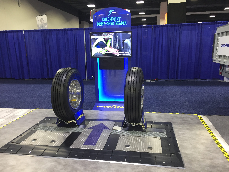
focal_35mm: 29
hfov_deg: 61.7
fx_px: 192
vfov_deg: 48.2
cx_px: 114
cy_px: 86
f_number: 2.2
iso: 100
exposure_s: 1/30
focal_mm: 4.15
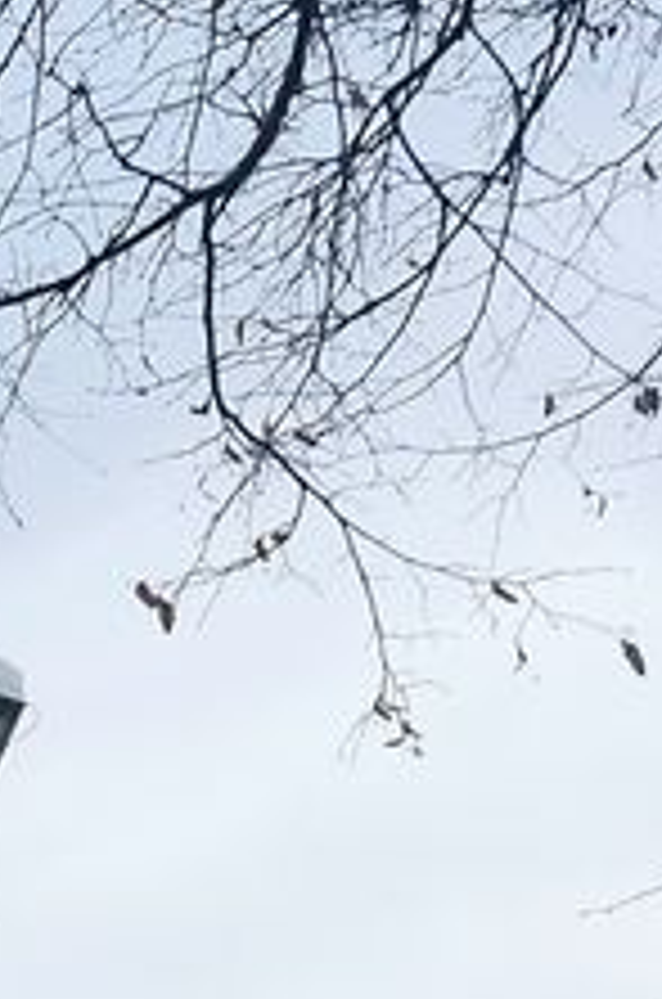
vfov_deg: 10.4
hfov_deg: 6.6
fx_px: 5404
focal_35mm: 195
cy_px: 1287
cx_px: -977
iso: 400
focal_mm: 24
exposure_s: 1/400
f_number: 7.1
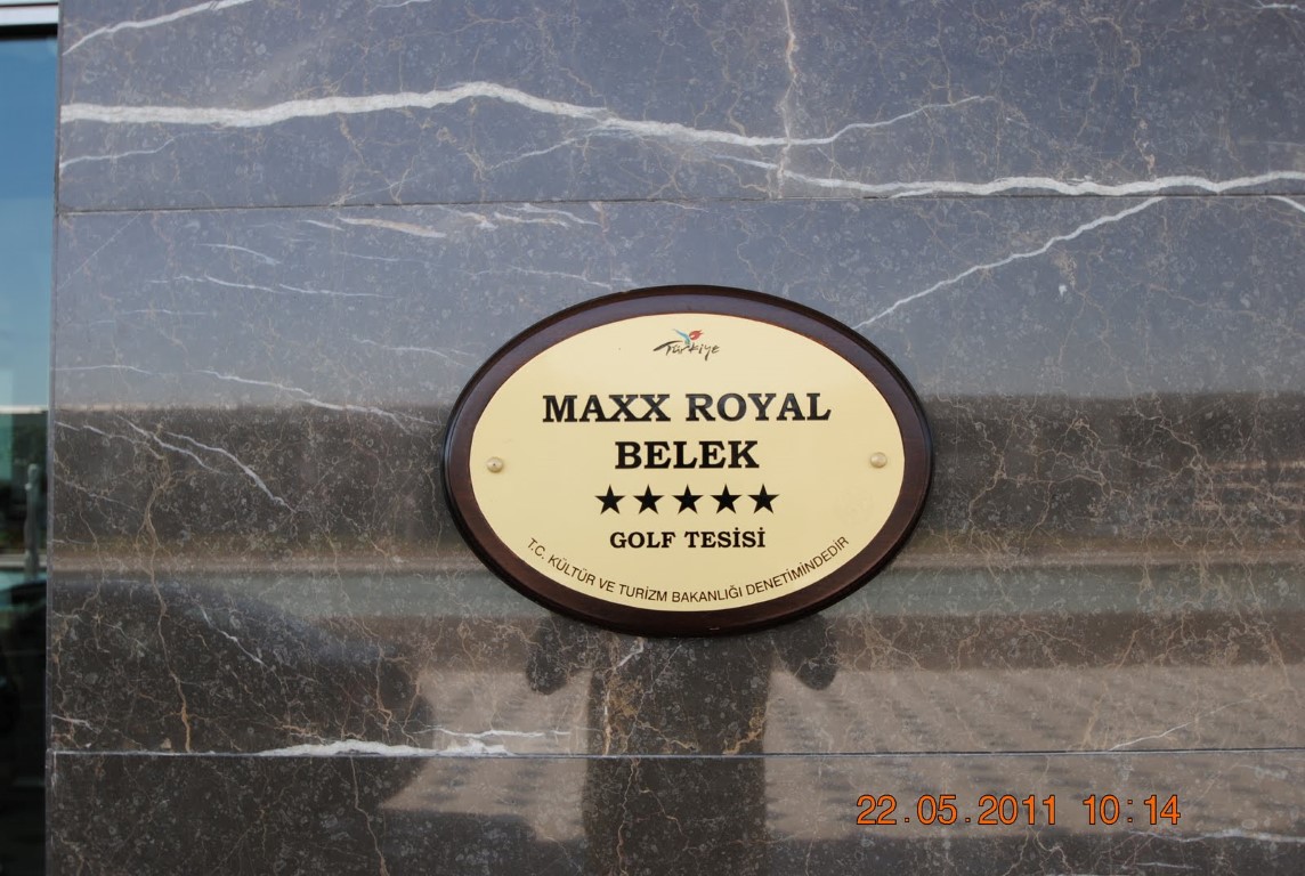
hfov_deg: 53.0
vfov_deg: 37.0
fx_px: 1308
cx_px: 652
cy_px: 438
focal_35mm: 36
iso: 125
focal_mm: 24
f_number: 5.6
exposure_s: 1/125
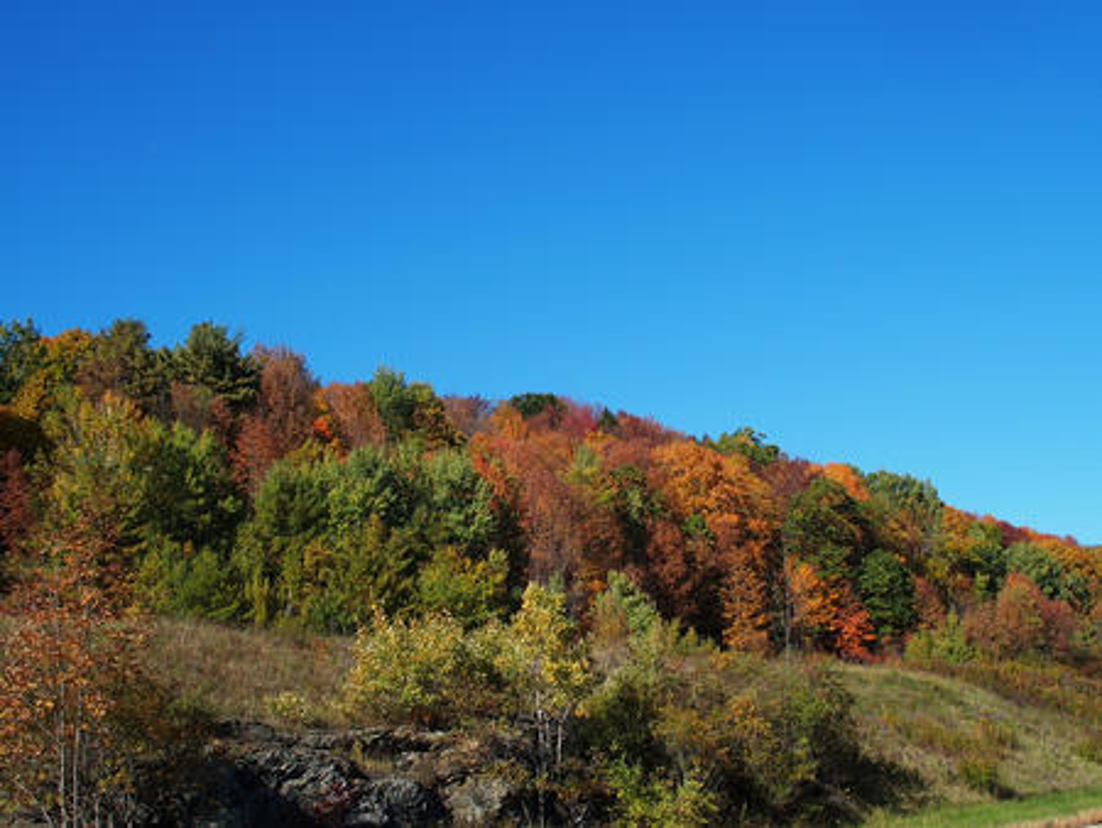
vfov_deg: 34.4
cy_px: 414
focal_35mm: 42
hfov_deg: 44.8
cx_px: 551
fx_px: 1338
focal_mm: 9
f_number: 4
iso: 100
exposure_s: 1/800
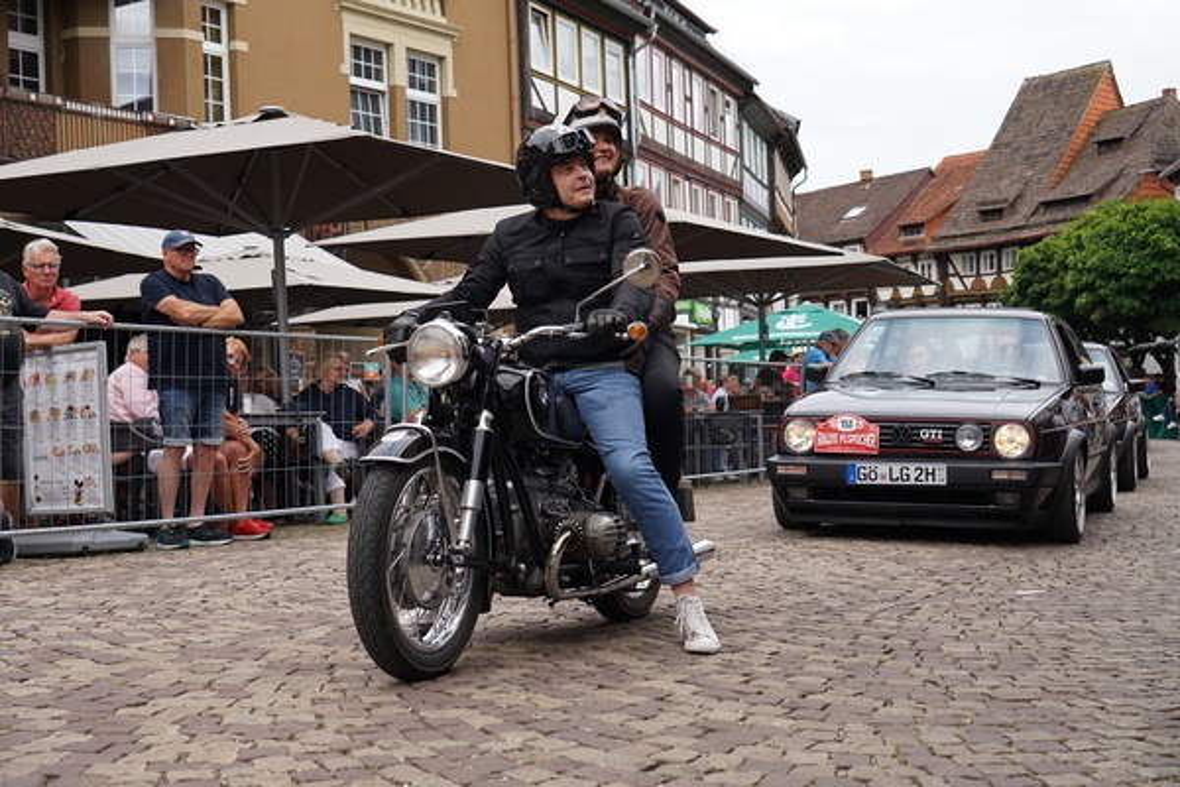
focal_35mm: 48
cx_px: 590
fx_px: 1573
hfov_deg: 41.1
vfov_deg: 28.1
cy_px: 394
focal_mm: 48
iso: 100
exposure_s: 1/200
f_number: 5.6
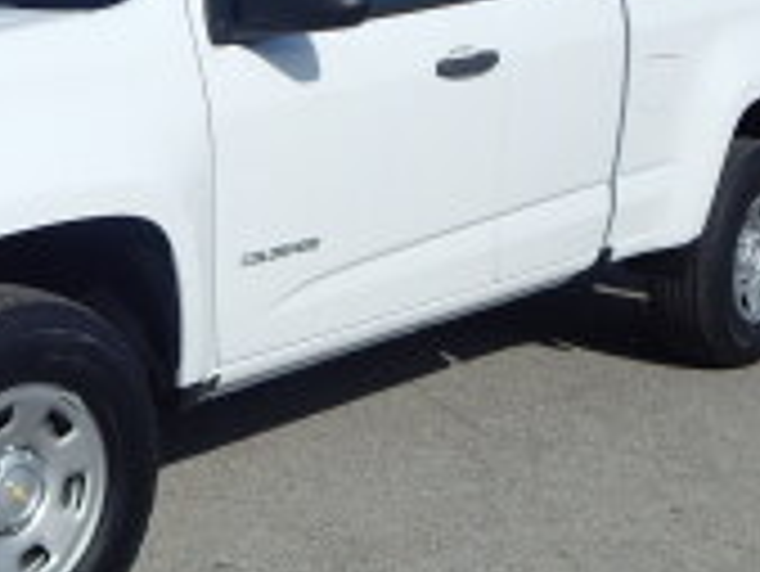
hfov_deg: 26.4
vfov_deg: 20.7
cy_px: 232
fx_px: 1560
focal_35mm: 71
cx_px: 63
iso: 125
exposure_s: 1/1500
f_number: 6.5
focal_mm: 5.6
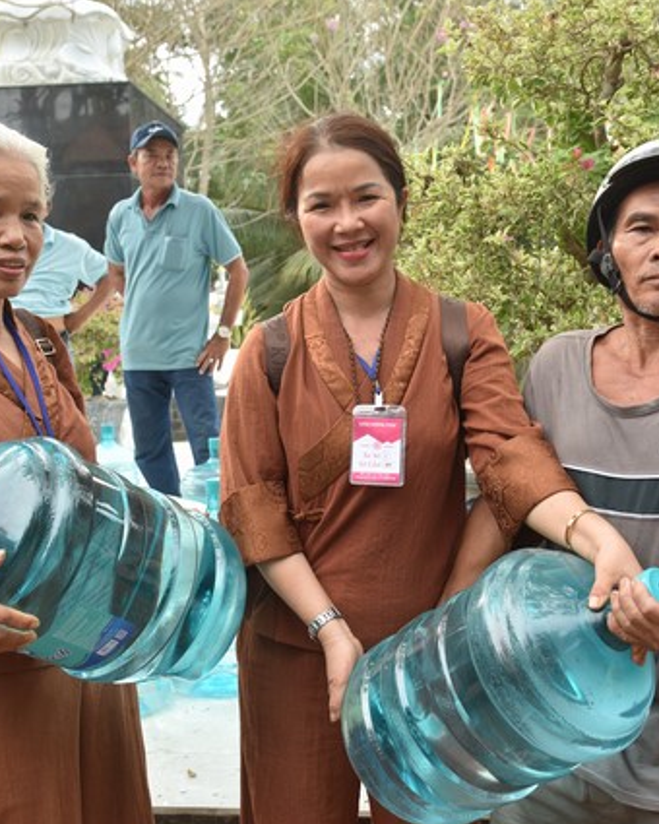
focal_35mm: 46
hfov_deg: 32.7
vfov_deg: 40.3
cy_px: 413
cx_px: 359
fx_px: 1121
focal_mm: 32
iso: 400
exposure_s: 1/160
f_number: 6.3
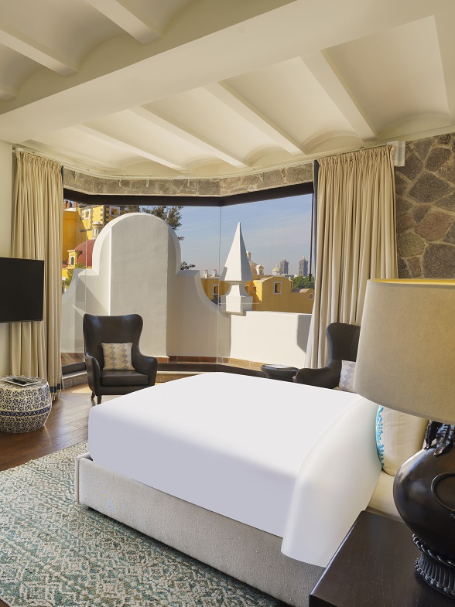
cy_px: 306
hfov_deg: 48.2
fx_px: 438
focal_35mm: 25
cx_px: 32
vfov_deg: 69.4
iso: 100
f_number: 10
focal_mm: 17
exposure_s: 1/6
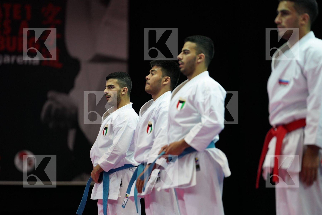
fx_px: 1789
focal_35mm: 200
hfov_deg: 10.3
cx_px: 161
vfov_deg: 6.9
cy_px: 108
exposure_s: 1/500
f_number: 2.8
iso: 2000
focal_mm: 200
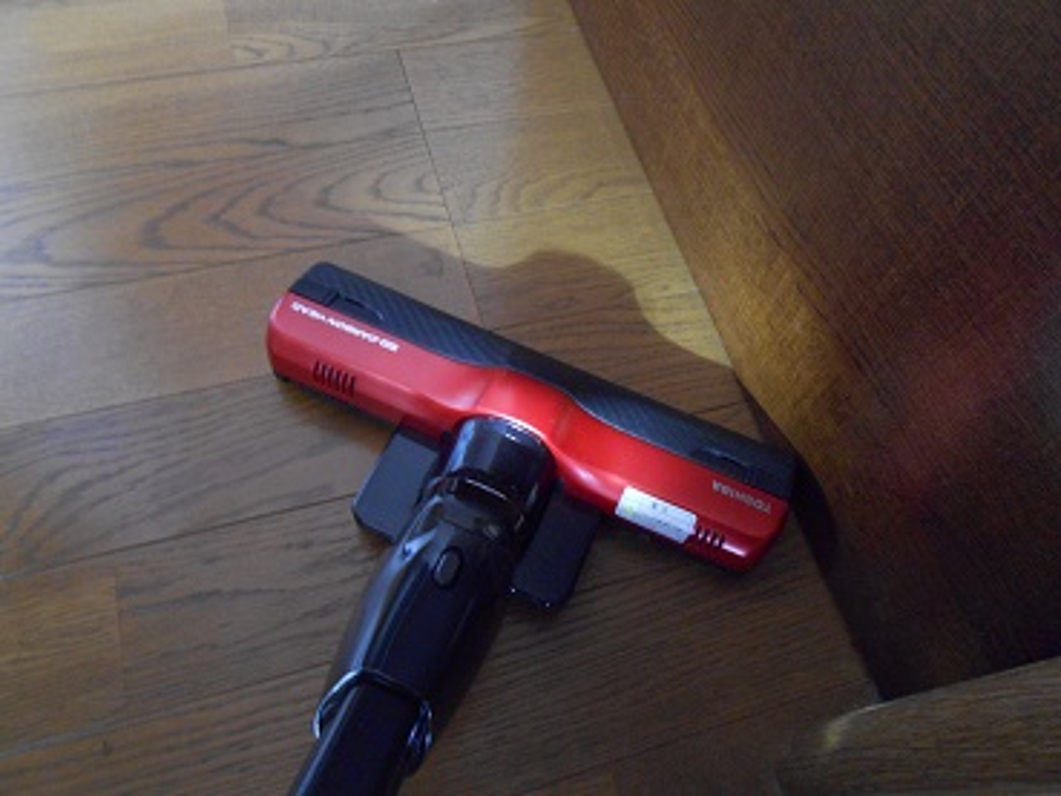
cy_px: 398
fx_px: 797
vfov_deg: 53.1
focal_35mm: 26
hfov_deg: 67.3
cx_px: 530
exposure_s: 1/2
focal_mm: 4.6
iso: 400
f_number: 3.5
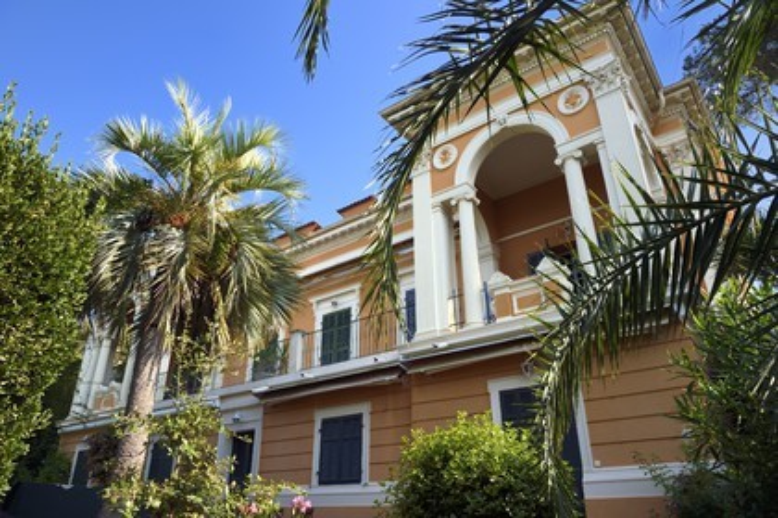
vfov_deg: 53.1
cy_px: 259
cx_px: 389
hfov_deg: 73.7
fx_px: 519
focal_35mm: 24
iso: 200
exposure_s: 1/200
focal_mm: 24
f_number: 10
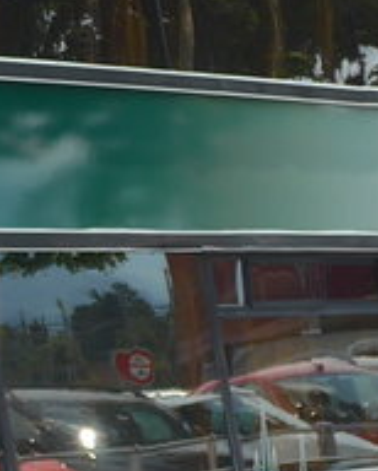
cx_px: -592
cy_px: 287
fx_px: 5012
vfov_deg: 5.4
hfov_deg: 4.2
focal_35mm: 359
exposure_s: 1/500
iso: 80
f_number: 3.5
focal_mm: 12
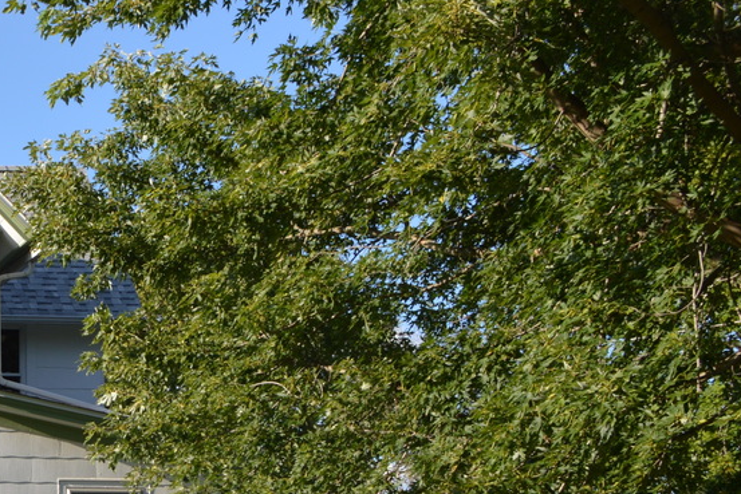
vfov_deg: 15.1
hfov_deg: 21.1
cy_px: 564
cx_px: -213
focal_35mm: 88
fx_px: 1812
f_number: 7.1
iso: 100
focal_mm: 20
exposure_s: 1/200
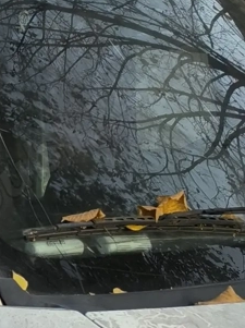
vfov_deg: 19.3
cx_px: -298
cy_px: 190
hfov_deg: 12.2
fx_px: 965
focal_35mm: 102
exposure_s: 1/100
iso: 640
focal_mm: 6.14
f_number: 1.65
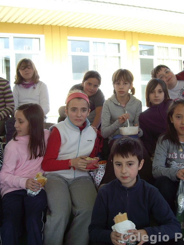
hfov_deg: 28.5
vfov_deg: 37.5
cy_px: 122
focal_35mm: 51
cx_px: 98
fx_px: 362
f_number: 2.7
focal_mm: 6.2
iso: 64
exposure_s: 1/125
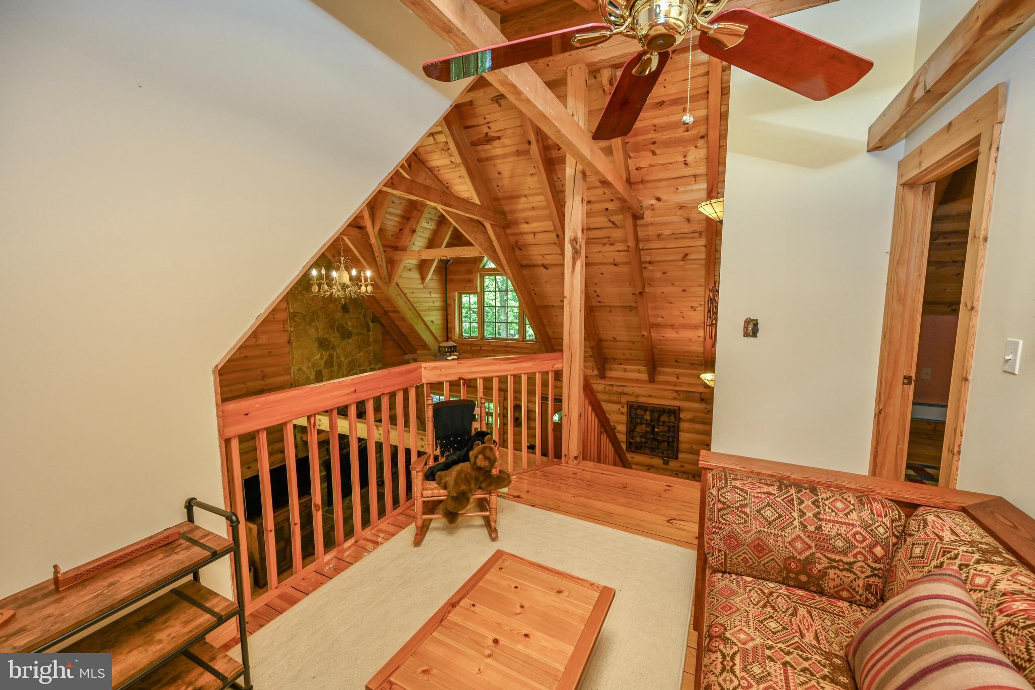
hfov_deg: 104.3
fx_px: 402
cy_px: 345
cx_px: 518
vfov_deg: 81.2
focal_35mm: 14
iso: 800
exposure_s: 1/100
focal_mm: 14
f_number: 5.6
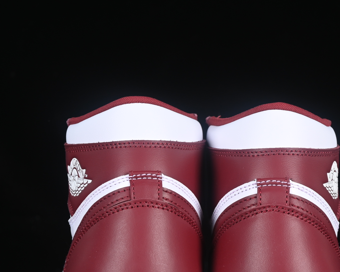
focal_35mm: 144
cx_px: 208
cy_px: 219
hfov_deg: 13.4
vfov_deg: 10.7
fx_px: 1449
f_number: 7.1
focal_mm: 50
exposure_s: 1/80
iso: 160
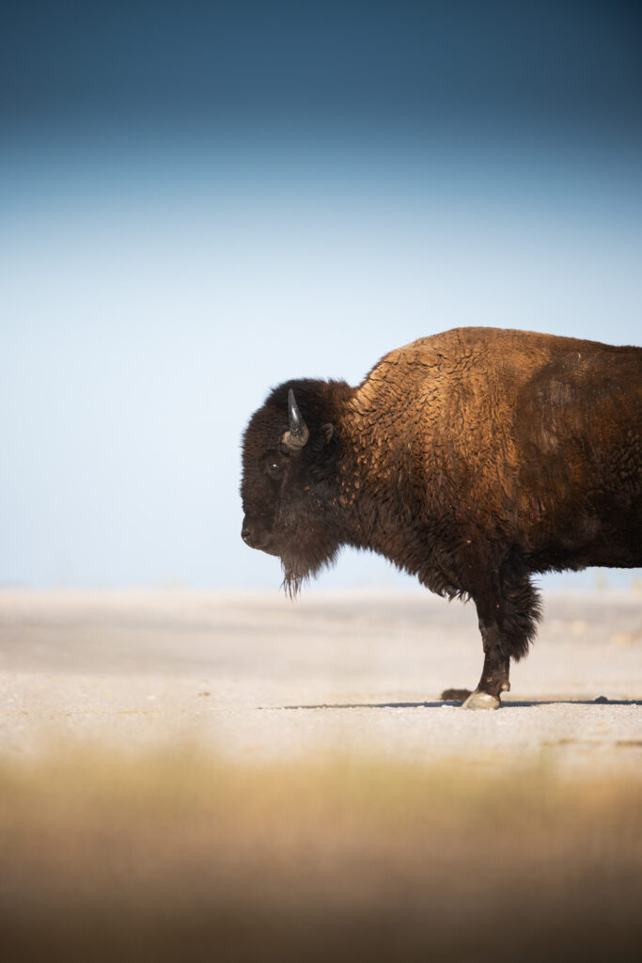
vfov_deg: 5.2
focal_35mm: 400
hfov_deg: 3.4
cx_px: 321
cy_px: 482
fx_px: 10696
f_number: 2.8
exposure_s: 1/3200
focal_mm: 400
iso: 90
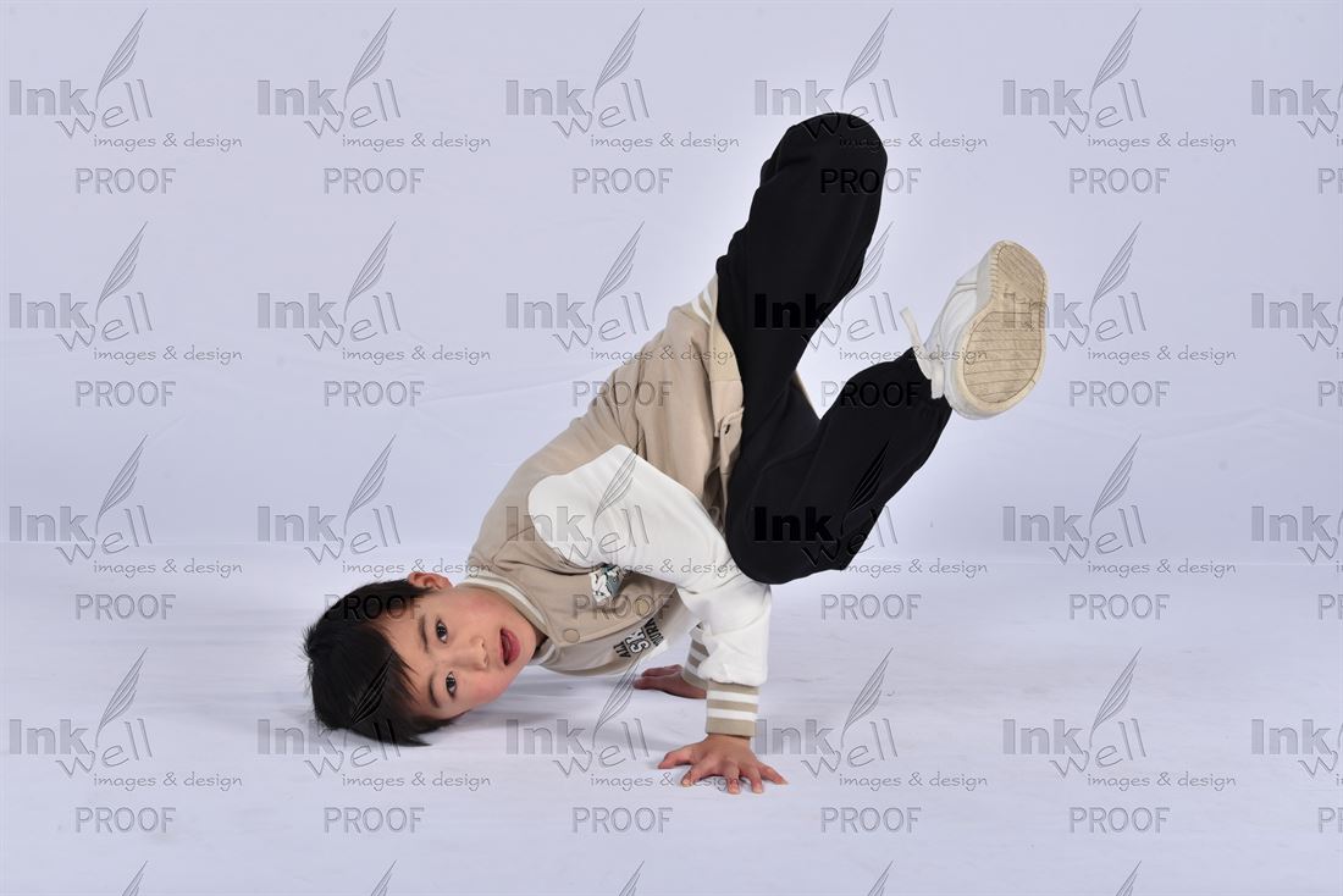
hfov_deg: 39.6
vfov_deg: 27.0
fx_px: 1866
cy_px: 448
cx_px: 672
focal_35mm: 50
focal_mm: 50
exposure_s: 1/200
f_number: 8
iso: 250
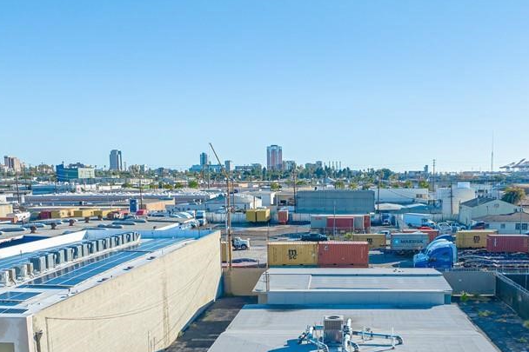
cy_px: 275
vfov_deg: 31.2
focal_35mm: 42
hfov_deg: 46.1
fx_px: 617
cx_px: 325
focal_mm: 12.29
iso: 150
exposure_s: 1/2500
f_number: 2.8
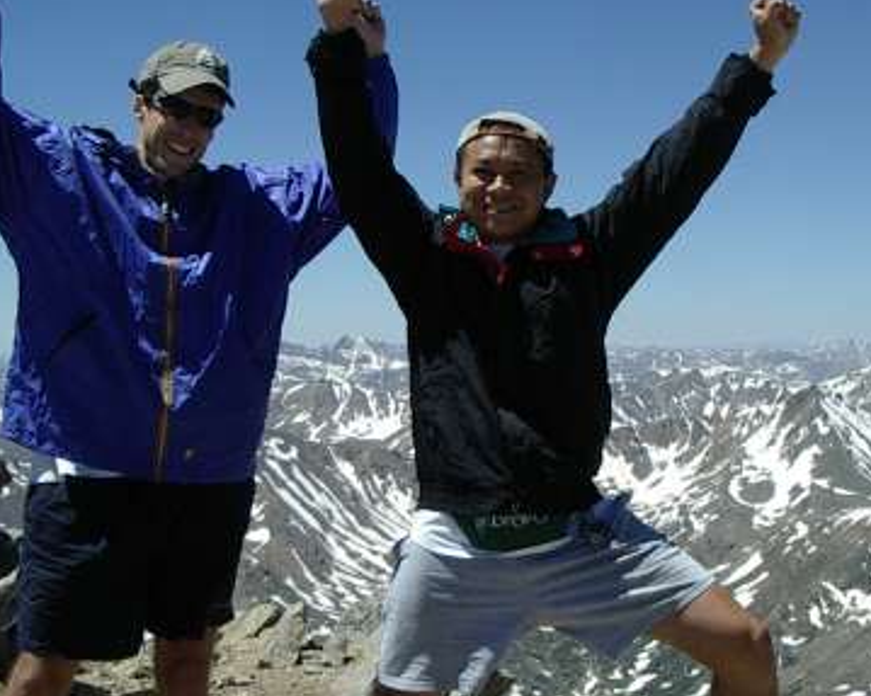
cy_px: 332
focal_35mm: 62
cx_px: 449
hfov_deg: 30.5
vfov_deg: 24.6
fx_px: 1598
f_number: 4.8
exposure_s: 1/640
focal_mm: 5.8
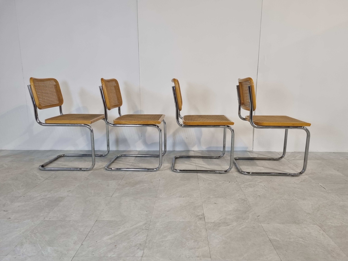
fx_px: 261
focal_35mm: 26
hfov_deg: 67.3
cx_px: 174
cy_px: 130
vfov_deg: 53.1
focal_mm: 5.4
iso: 125
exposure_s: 1/100
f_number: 1.8
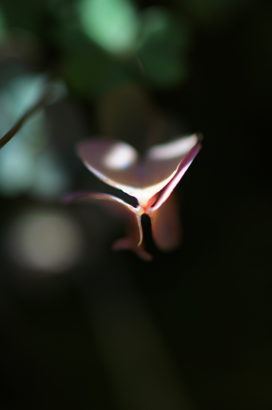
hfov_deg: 18.1
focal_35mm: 75
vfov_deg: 27.0
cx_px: 136
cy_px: 205
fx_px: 852
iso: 100
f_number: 2.8
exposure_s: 1/320
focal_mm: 50
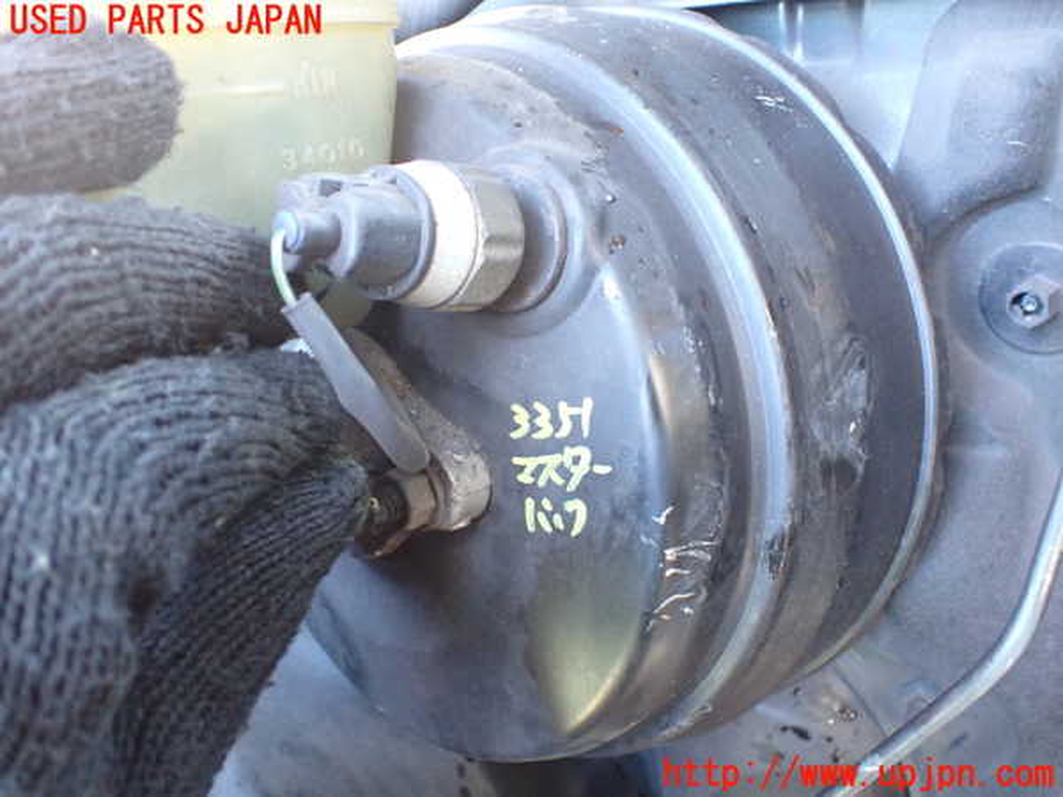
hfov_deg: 60.0
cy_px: 398
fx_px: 921
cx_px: 532
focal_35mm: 30
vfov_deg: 46.8
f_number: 2.3
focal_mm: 5.4
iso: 800
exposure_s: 1/40
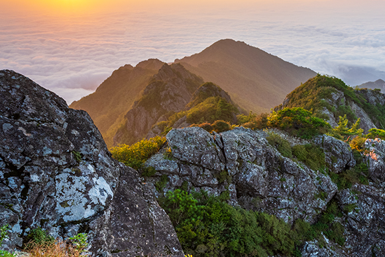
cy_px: 126
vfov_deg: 41.1
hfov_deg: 56.2
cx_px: 282
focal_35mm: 32
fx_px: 342
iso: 250
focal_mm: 15.5
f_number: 7.1
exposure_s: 1/40
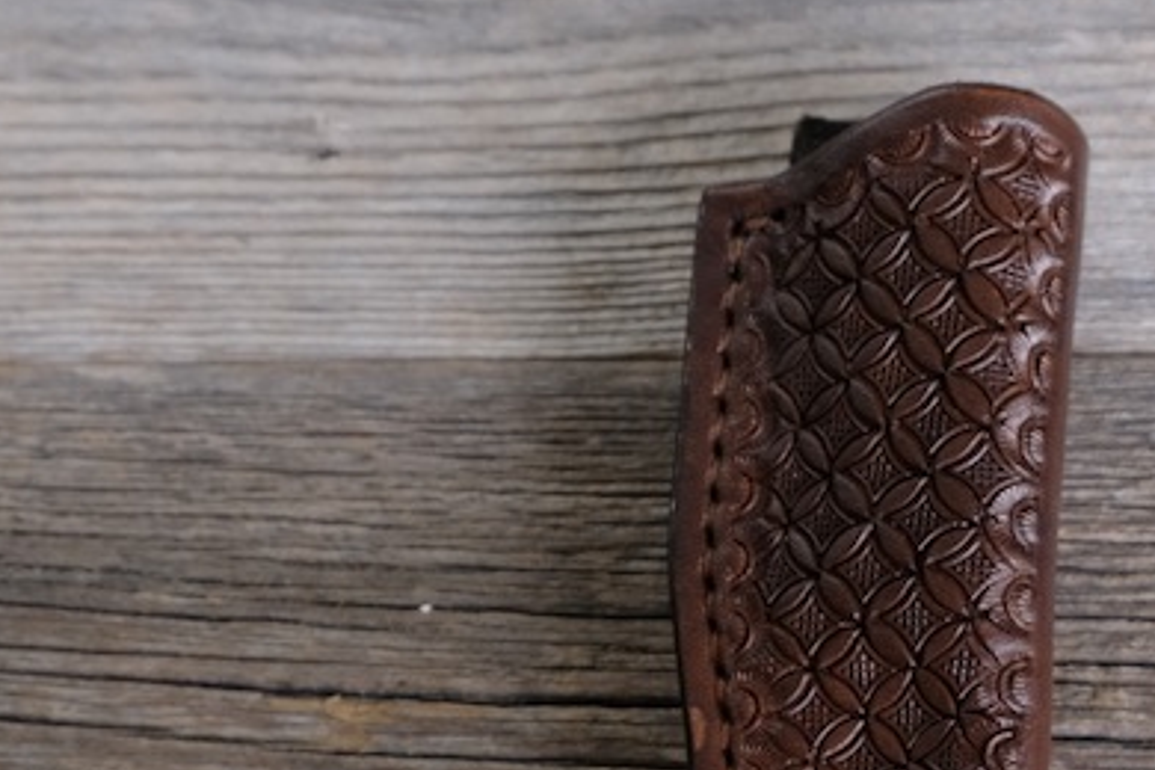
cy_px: 811
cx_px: 1194
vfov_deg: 16.1
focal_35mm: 83
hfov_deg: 23.3
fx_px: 2663
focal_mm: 18
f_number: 4
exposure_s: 1/17
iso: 200
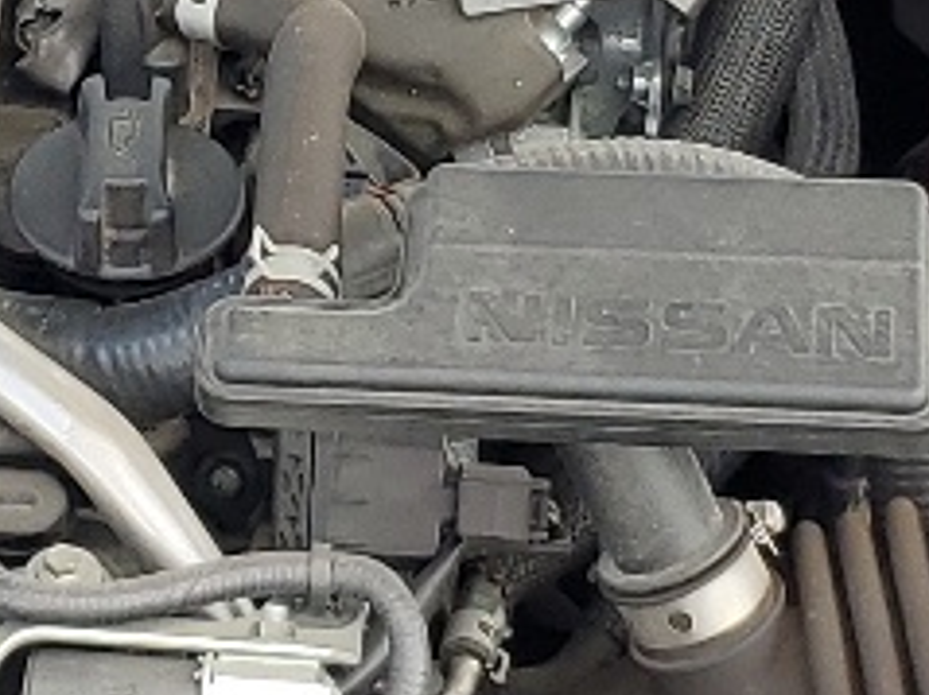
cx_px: 330
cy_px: 89
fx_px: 4667
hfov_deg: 11.4
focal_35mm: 174
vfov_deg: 8.5
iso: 50
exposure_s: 1/526
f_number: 1.5
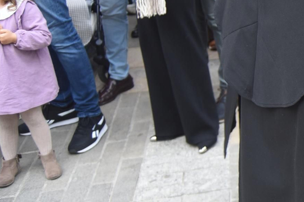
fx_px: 726
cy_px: 32
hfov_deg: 20.5
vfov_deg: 15.7
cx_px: 448
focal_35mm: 86
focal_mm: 29
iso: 500
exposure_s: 1/320
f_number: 5.6
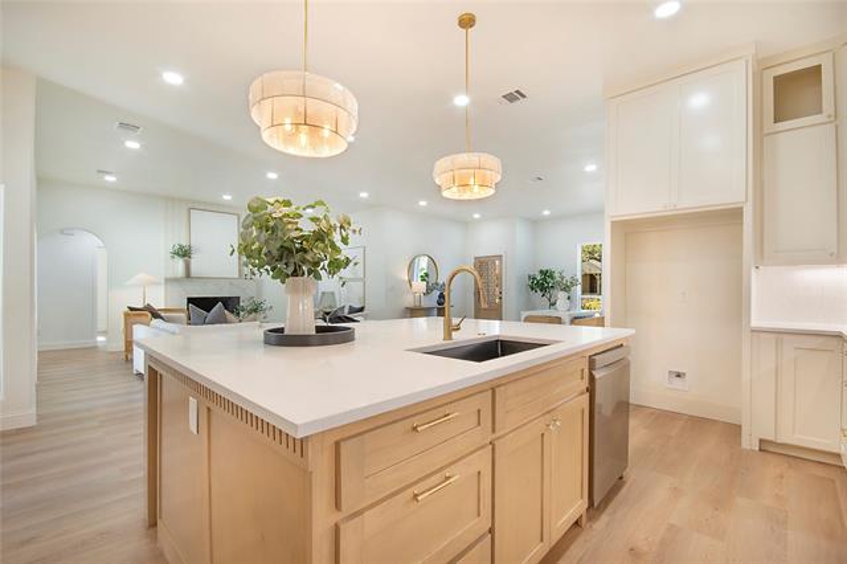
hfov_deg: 100.4
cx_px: 424
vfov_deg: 77.3
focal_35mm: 15
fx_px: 353
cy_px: 282
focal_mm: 10
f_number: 11
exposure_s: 1/10
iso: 100
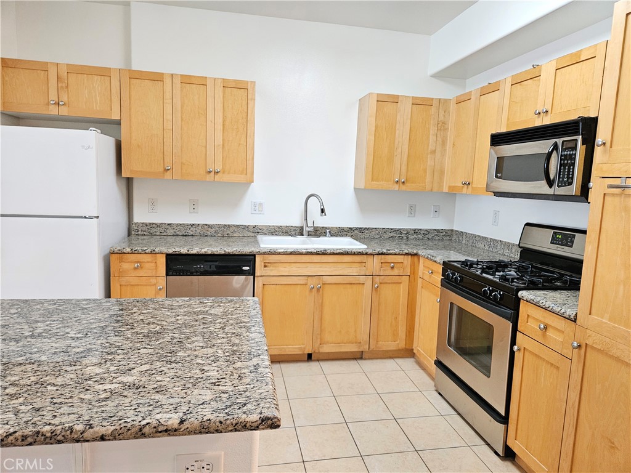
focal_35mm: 23
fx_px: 419
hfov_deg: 73.9
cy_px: 236
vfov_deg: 58.9
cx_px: 316
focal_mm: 5.4
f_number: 1.8
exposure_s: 1/120
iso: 500
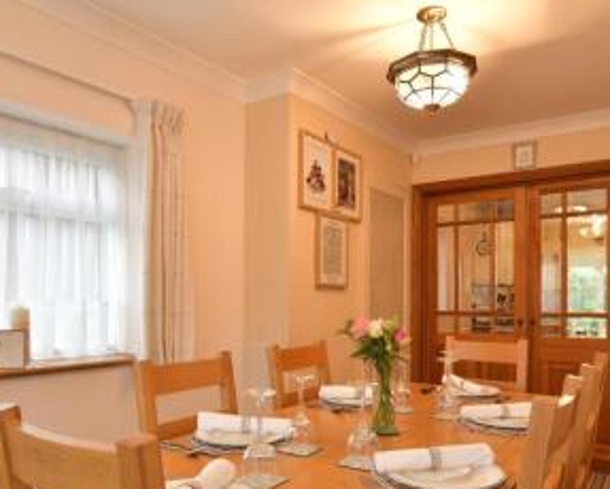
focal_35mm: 28
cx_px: 306
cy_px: 303
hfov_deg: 62.2
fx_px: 506
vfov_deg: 51.1
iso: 125
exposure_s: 1/5
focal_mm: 12
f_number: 8
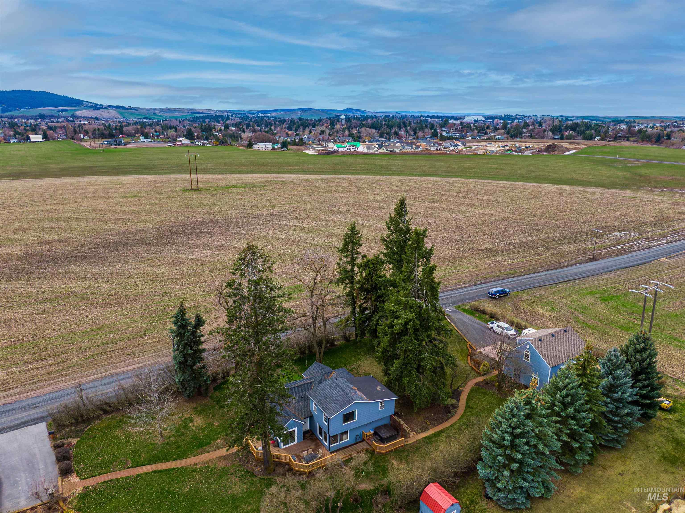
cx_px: 342
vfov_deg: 56.8
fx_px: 475
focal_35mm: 24
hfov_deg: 71.6
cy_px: 256
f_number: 2.8
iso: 100
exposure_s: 1/800
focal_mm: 4.39
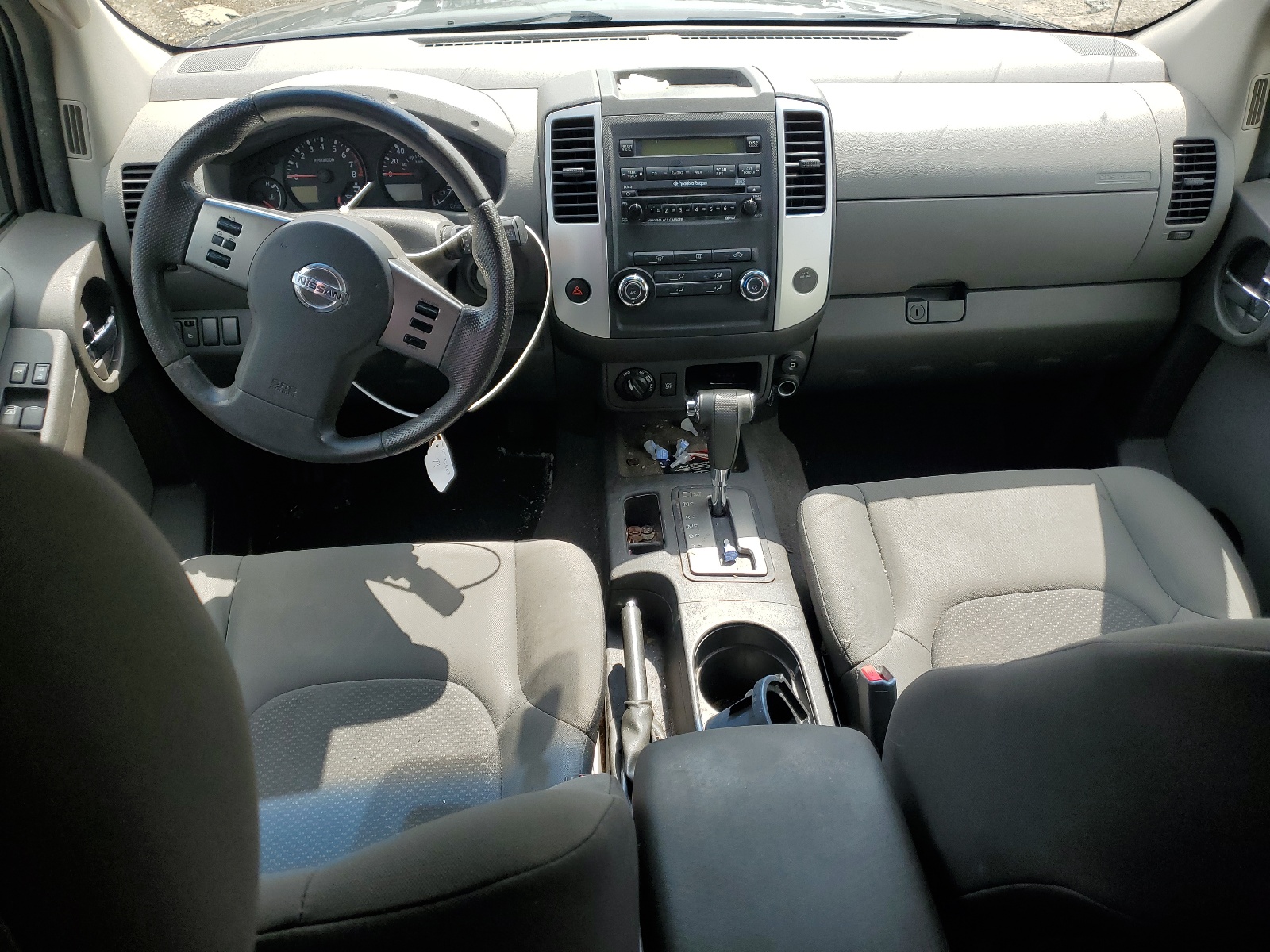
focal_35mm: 26
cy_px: 476
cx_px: 635
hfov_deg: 67.3
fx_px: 954
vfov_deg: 53.1
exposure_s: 1/769
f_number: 1.5
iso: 50
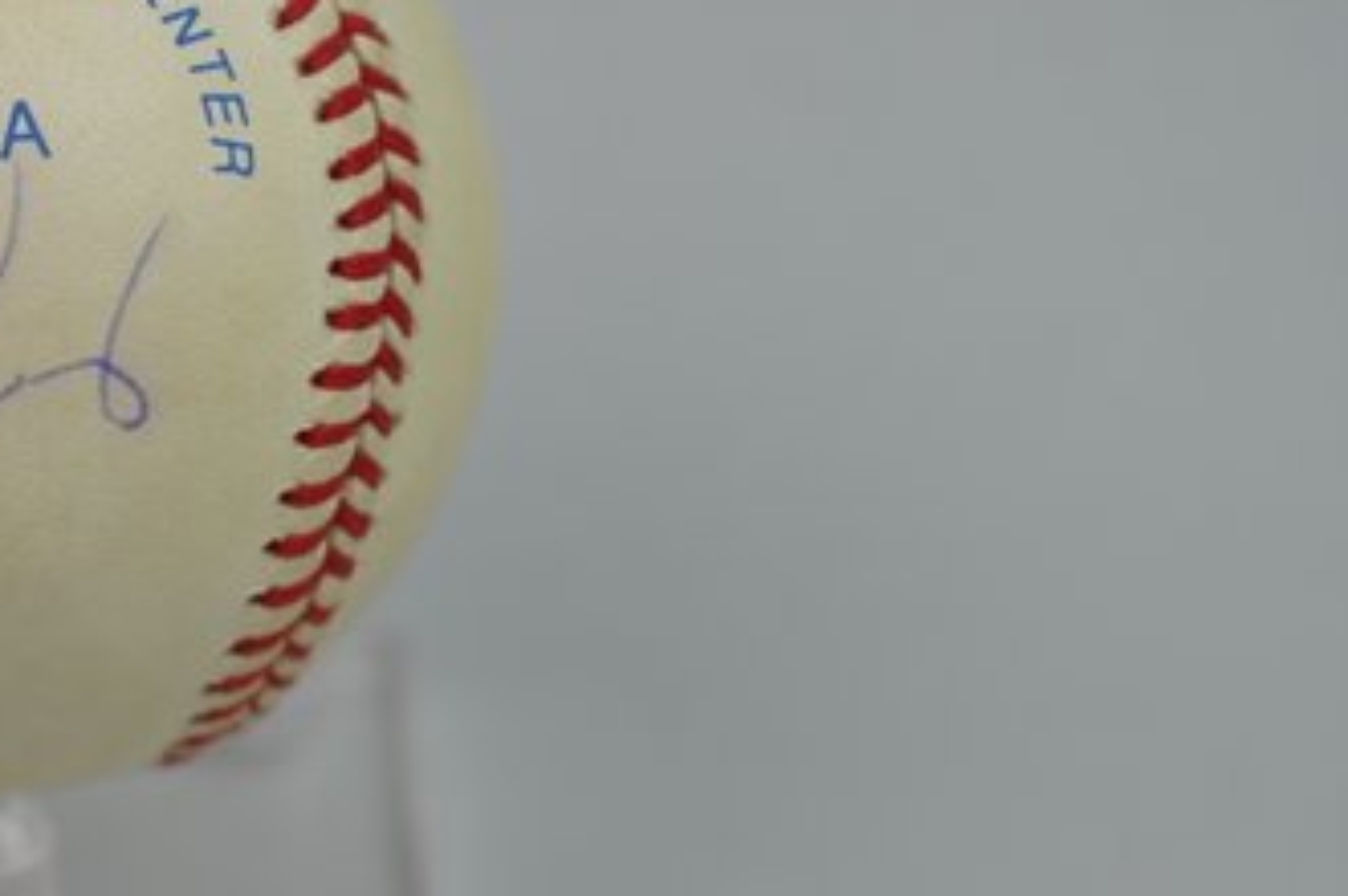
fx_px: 4825
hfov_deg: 15.6
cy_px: 458
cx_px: -49
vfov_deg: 10.6
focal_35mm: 129
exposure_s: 1/80
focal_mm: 40
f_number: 4.5
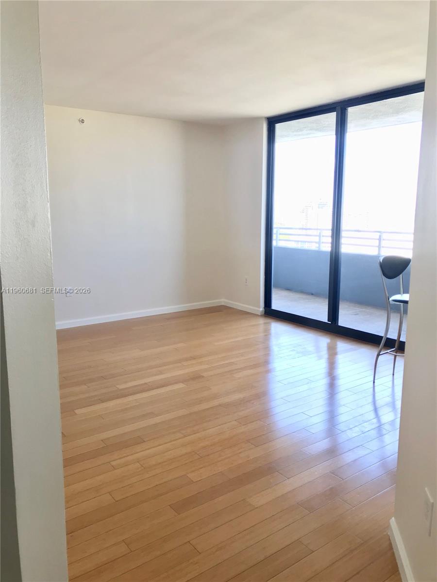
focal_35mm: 28
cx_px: 218
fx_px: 471
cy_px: 291
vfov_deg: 63.4
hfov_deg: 49.7
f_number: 1.8
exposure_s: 1/40
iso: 25
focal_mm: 3.99
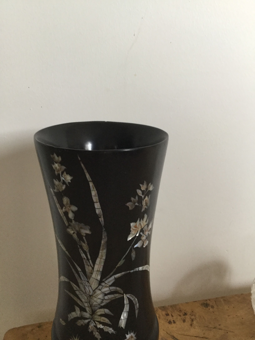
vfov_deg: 58.4
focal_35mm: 31
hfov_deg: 45.4
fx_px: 304
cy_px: 170
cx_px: 128
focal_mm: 3.3
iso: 100
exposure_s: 1/33
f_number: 2.4
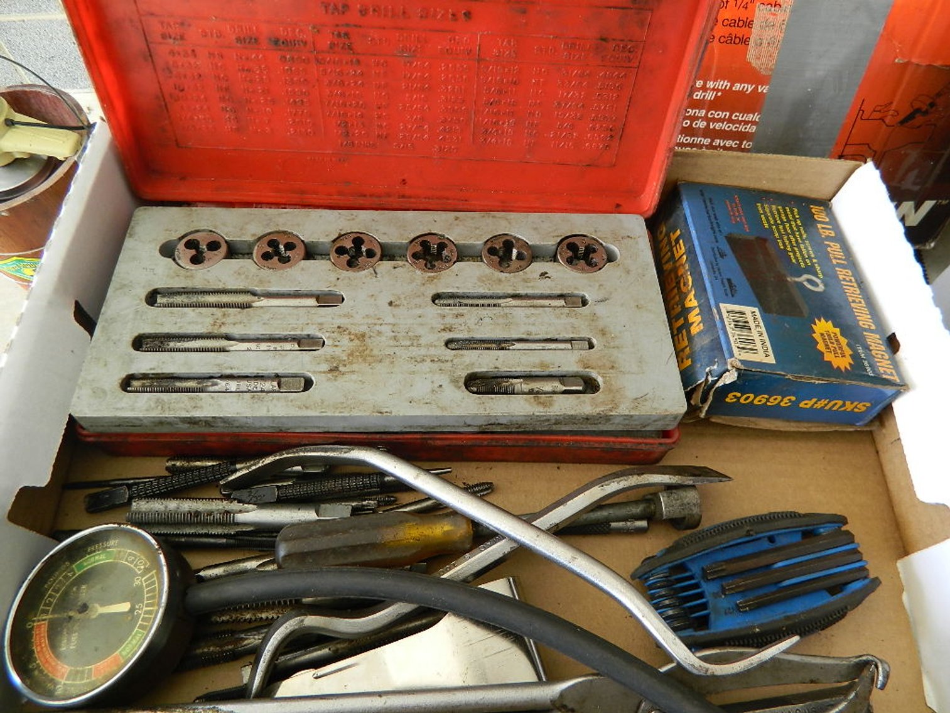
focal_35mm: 25
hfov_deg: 69.4
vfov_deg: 54.9
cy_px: 356
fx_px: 686
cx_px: 475
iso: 110
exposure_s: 1/30
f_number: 3.1
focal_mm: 4.5
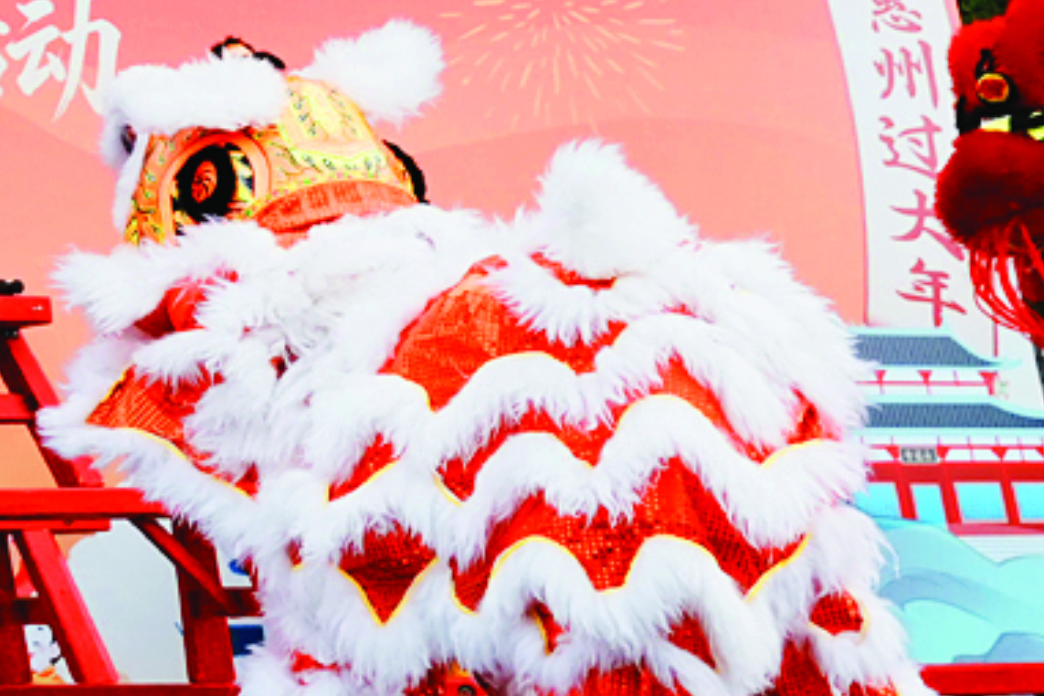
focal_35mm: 119
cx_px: -830
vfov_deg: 10.3
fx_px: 3451
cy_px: -830
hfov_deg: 15.0
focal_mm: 20
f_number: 5.6
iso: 500
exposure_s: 1/800
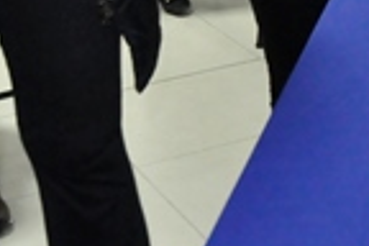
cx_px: 776
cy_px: 4
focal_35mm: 120
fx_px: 1230
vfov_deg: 11.3
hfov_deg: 13.9
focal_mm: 18
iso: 2500
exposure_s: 1/60
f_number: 5.6
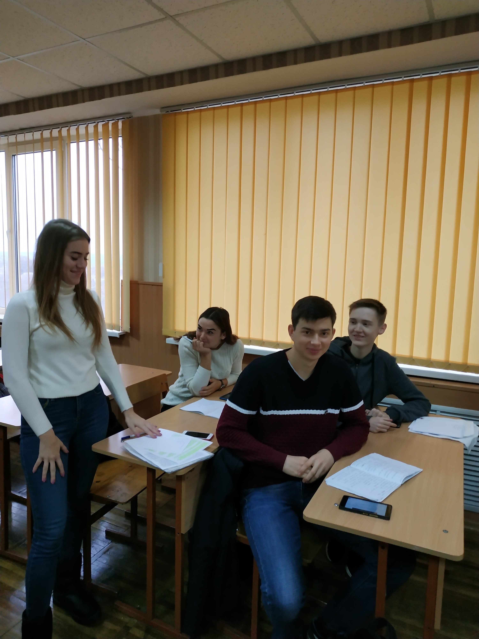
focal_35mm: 24
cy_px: 320
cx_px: 240
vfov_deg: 71.6
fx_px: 443
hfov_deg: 56.8
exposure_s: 1/25
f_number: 1.9
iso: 320
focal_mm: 3.94
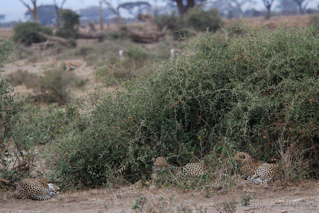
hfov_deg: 6.0
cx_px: 160
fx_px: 3060
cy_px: 106
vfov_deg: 4.0
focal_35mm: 345
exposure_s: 1/320
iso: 400
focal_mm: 230
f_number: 5.3
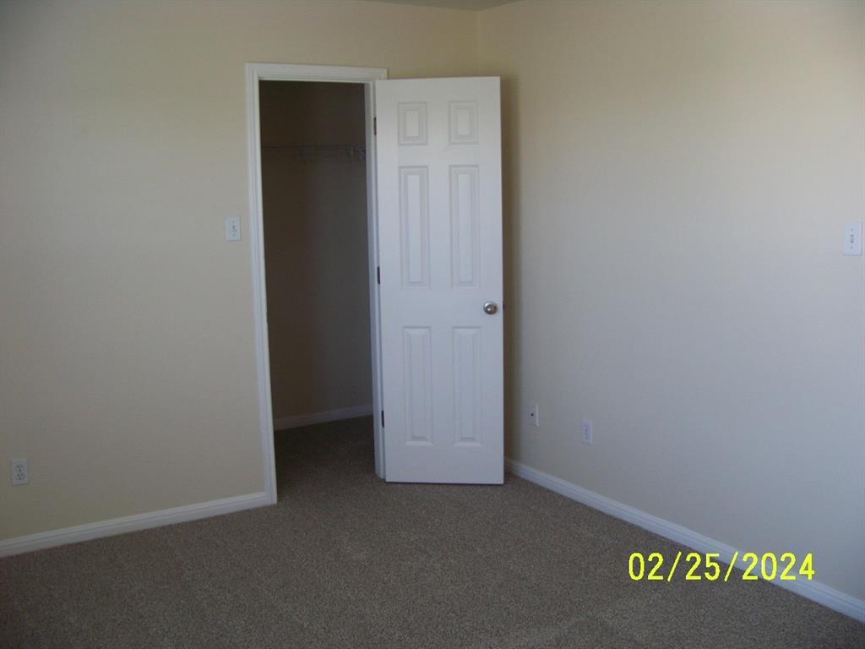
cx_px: 432
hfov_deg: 51.4
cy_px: 324
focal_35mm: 36
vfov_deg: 39.7
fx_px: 900
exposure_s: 1/30
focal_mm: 5.85
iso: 108
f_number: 2.8
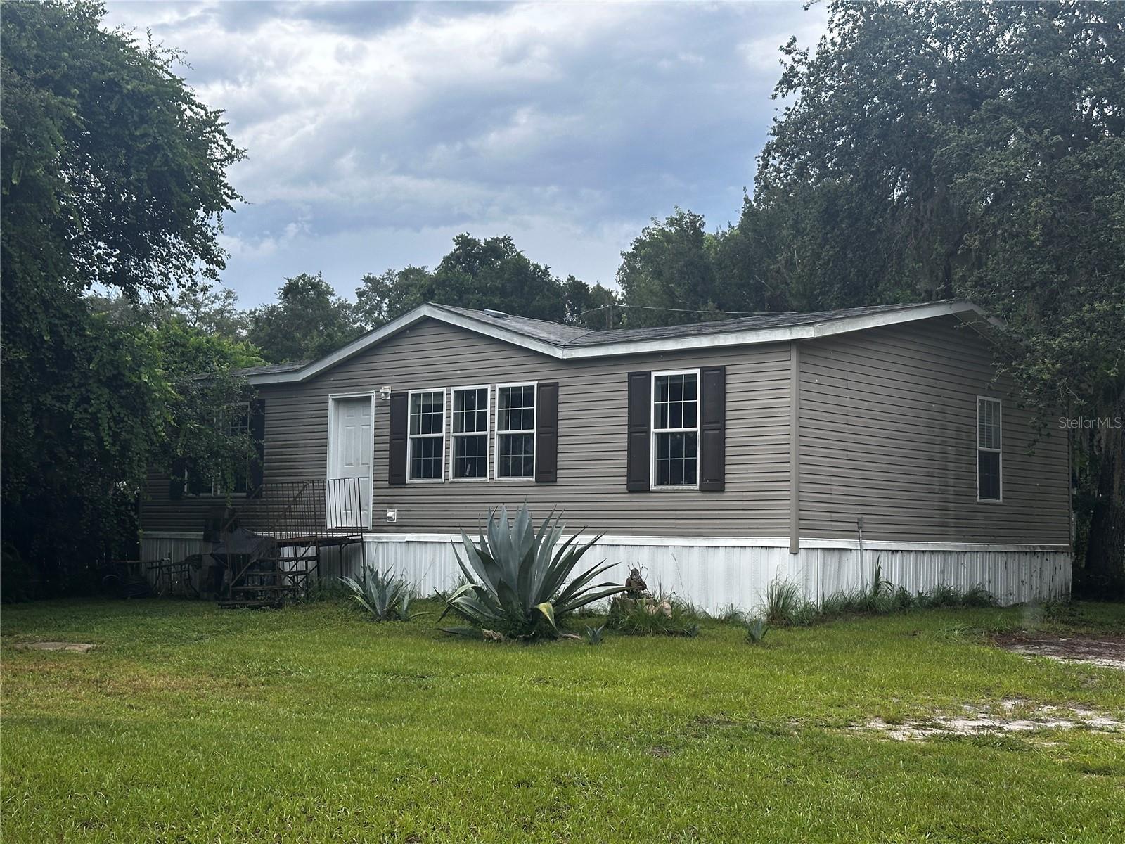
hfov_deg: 39.7
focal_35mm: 48
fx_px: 1560
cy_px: 422
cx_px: 562
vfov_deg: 30.3
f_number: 1.78
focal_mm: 6.86
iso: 64
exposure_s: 1/2597
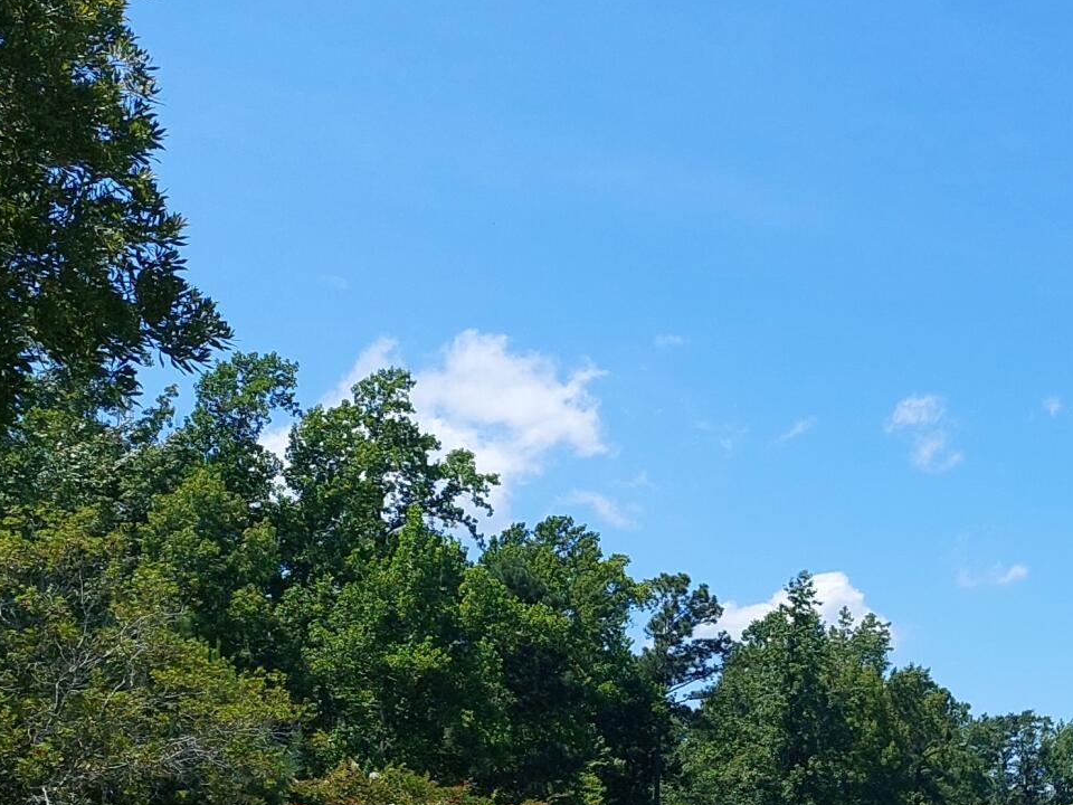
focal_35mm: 75
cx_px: 1438
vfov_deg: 18.7
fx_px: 2325
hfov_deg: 22.8
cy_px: 931
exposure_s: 1/1596
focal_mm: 5.23
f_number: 1.8
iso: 40
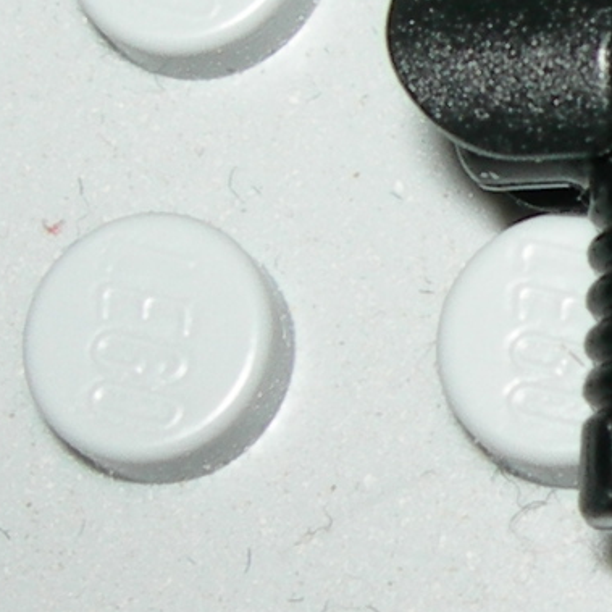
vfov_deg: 7.6
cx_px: 1193
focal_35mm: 230
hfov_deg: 7.3
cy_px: 250
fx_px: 4601
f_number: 4.8
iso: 50
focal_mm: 7.8
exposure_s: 1/60.1
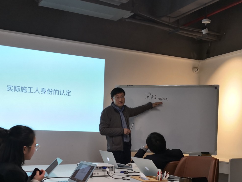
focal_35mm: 44
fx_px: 308
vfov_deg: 32.2
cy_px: 140
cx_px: 110
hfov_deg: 42.9
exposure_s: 1/60
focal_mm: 3.95
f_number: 1.6
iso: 125
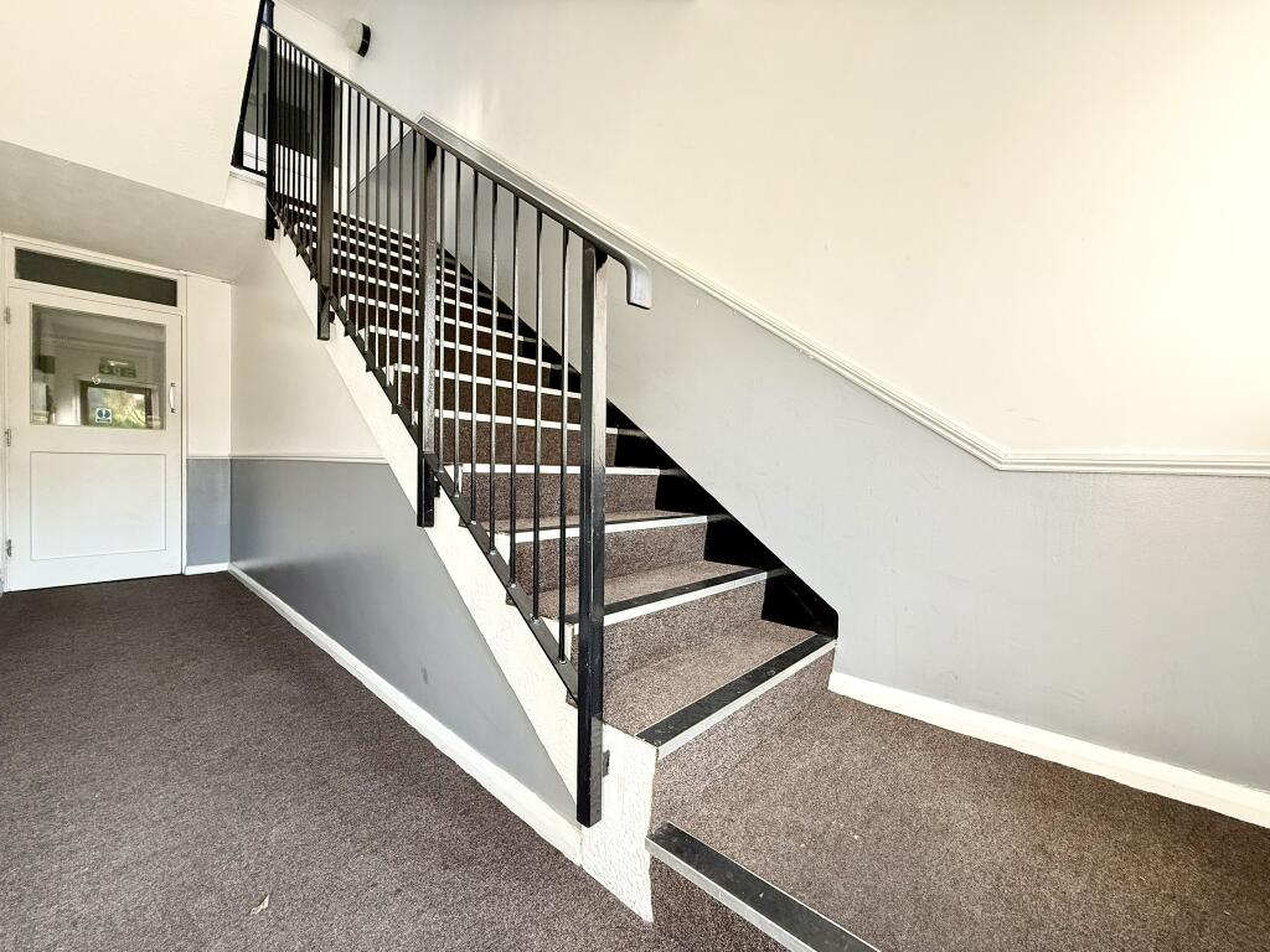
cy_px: 476
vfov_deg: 85.7
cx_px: 635
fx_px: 514
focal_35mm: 14
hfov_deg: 102.1
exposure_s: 1/99
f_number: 2.2
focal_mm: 2.22
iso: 125
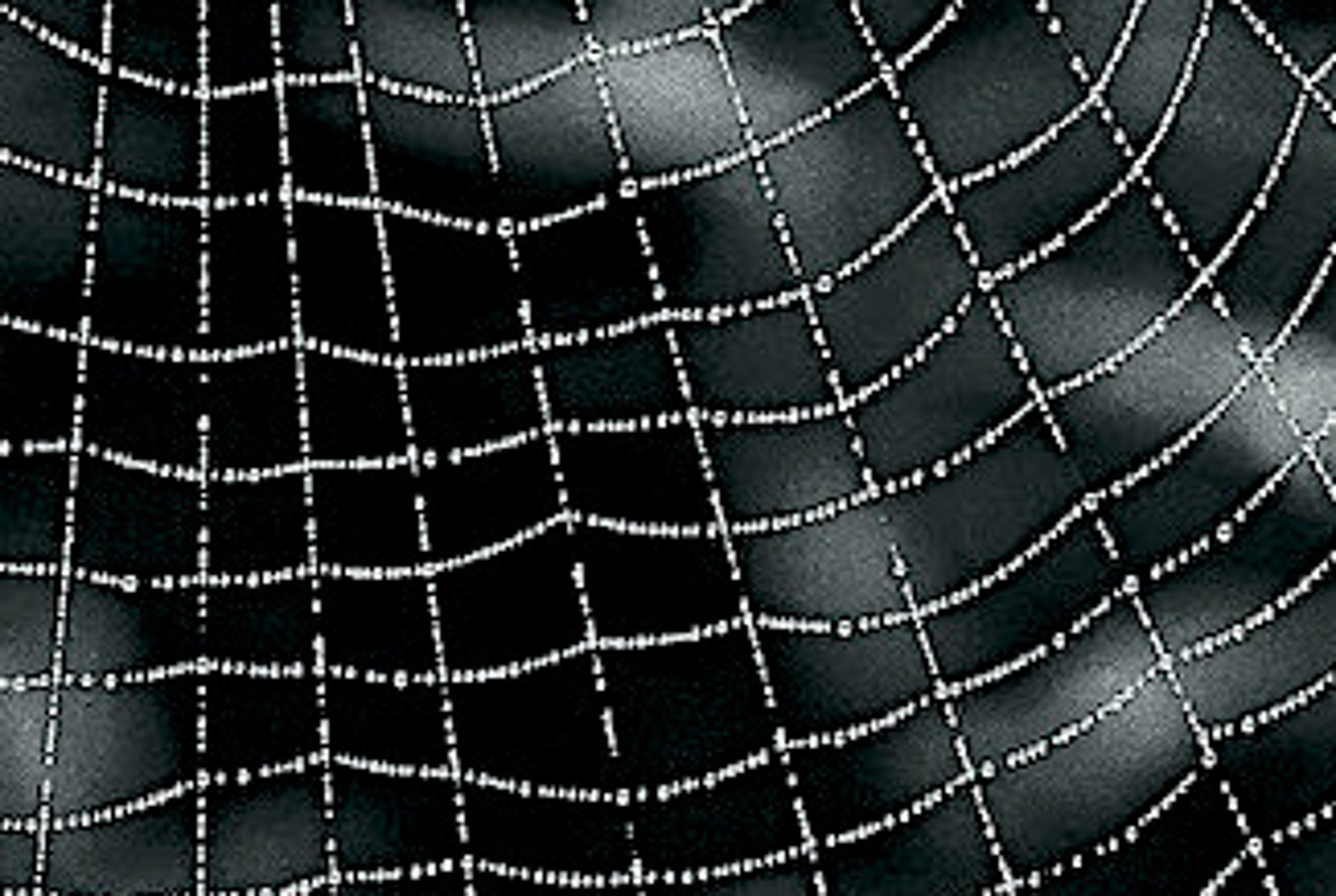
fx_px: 19221
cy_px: -1301
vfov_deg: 2.6
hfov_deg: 4.0
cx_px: 74
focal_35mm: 517
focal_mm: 56
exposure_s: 1/2000
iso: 640
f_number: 2.8
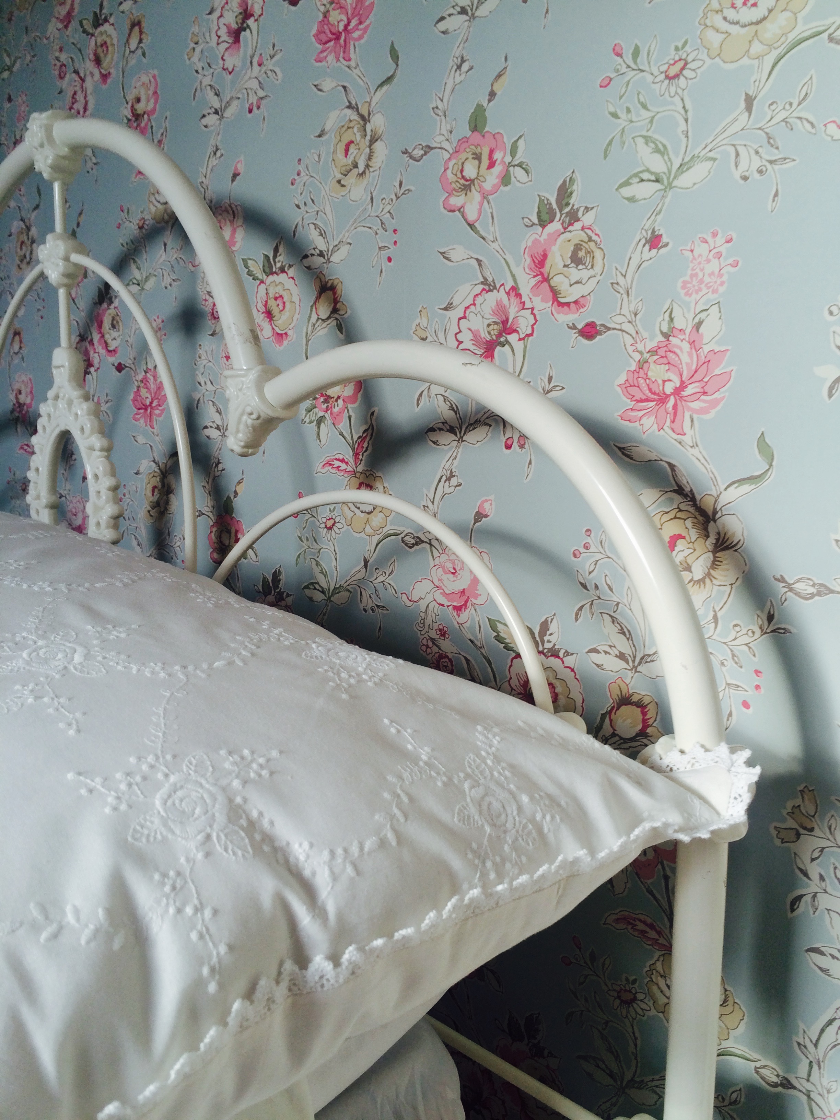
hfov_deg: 48.2
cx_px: 420
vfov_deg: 61.7
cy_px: 560
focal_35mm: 29
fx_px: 938
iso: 40
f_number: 2.2
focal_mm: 4.15
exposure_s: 1/120
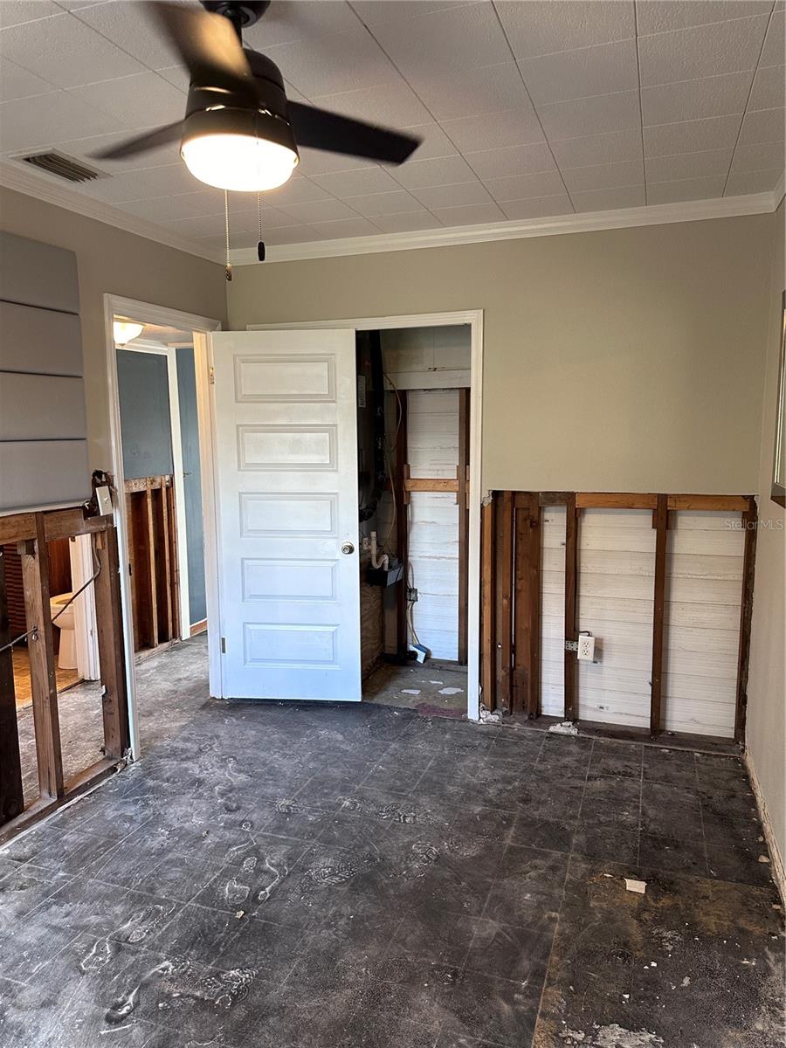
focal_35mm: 24
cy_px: 524
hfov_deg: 56.8
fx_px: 727
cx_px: 393
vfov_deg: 71.6
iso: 200
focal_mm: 6.86
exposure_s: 1/60
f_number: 1.78
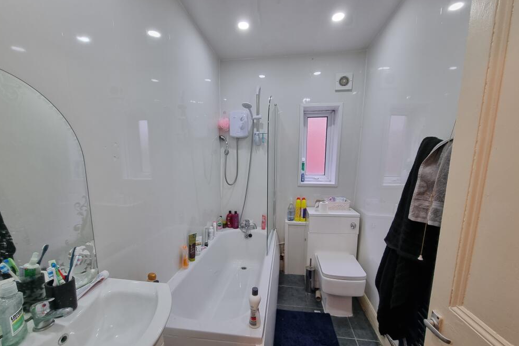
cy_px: 196
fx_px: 202
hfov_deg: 104.2
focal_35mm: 14
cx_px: 254
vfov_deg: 80.8
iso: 200
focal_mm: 2.2
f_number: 2.2
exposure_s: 1/50
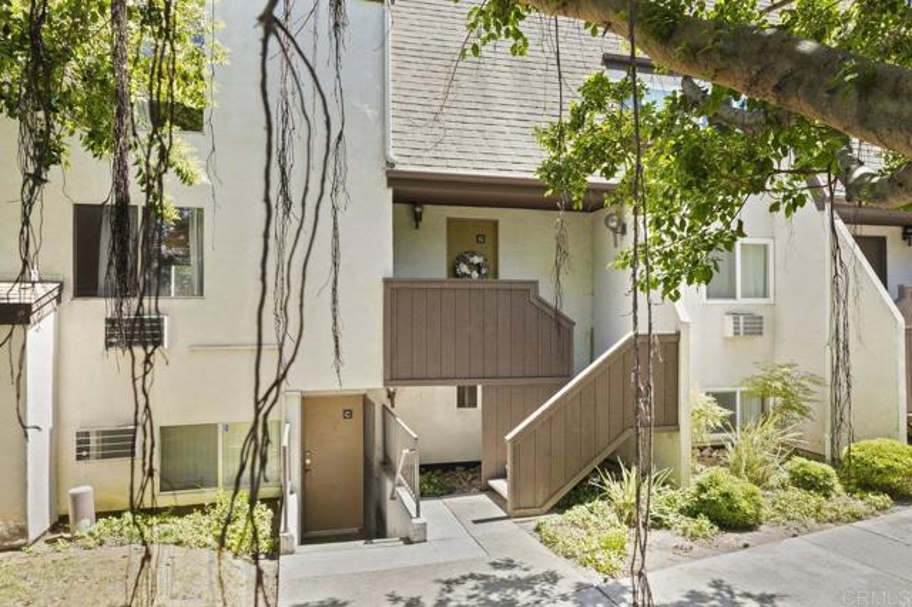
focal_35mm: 22
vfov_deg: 57.4
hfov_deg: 78.9
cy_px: 304
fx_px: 554
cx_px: 456
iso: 125
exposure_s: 1/30
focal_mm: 14.6
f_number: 8
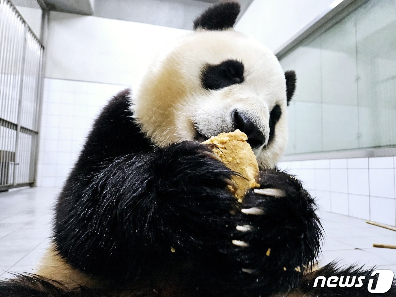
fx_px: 263
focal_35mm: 23
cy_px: 148
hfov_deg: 73.9
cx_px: 198
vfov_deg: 58.9
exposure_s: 1/60.2
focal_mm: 5.4
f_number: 1.8
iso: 640
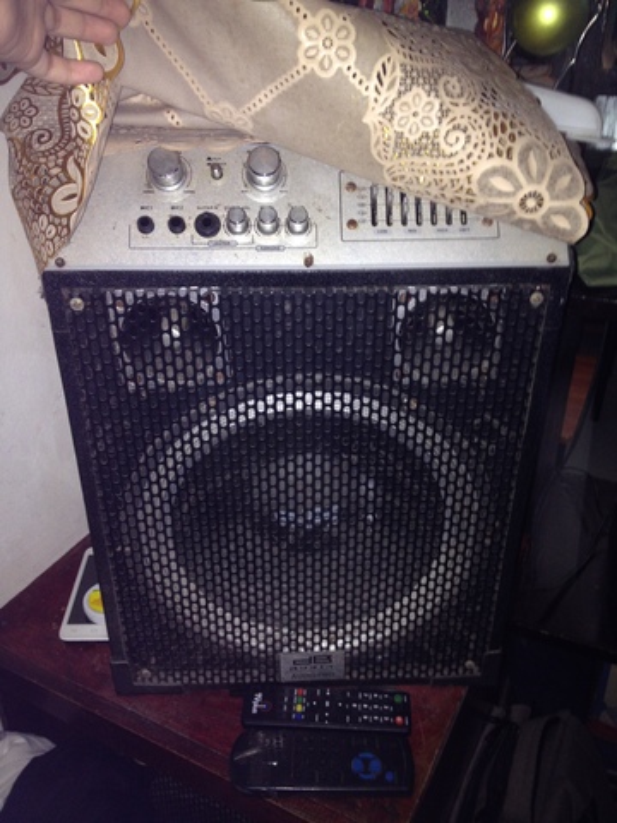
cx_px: 308
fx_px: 832
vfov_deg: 52.6
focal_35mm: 35
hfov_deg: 40.7
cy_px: 412
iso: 80
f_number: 2.4
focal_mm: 4.28
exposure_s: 1/16
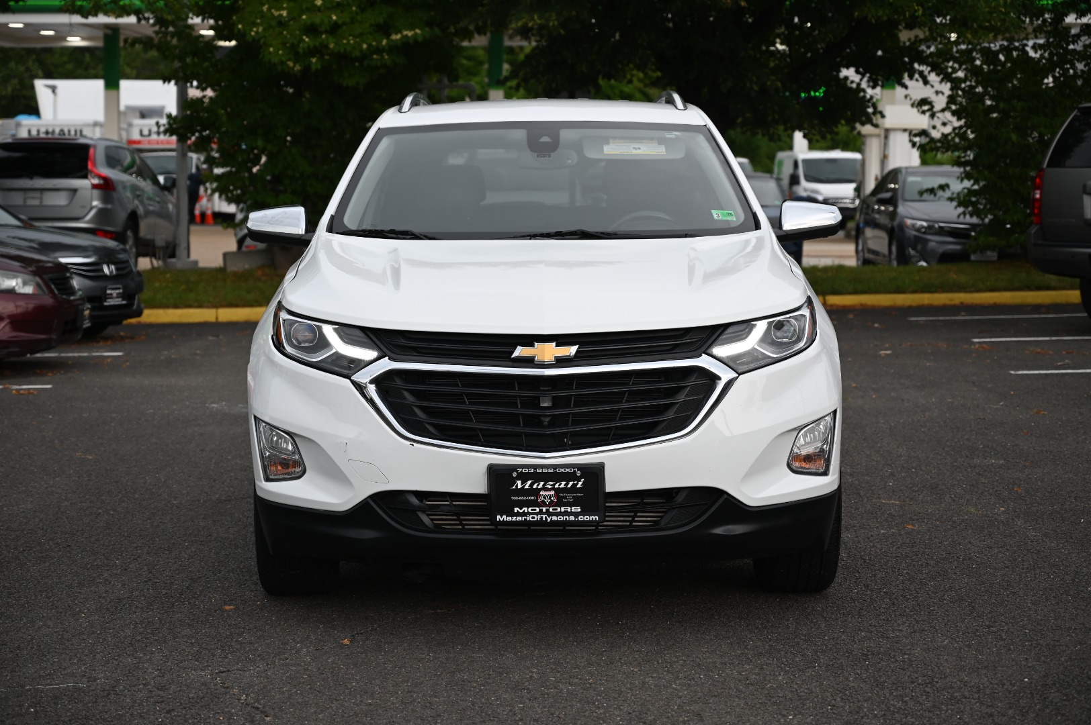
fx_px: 2120
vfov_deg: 19.4
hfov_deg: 28.9
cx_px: 546
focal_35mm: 70
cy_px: 362
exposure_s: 1/250
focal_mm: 70
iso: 200
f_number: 4.5
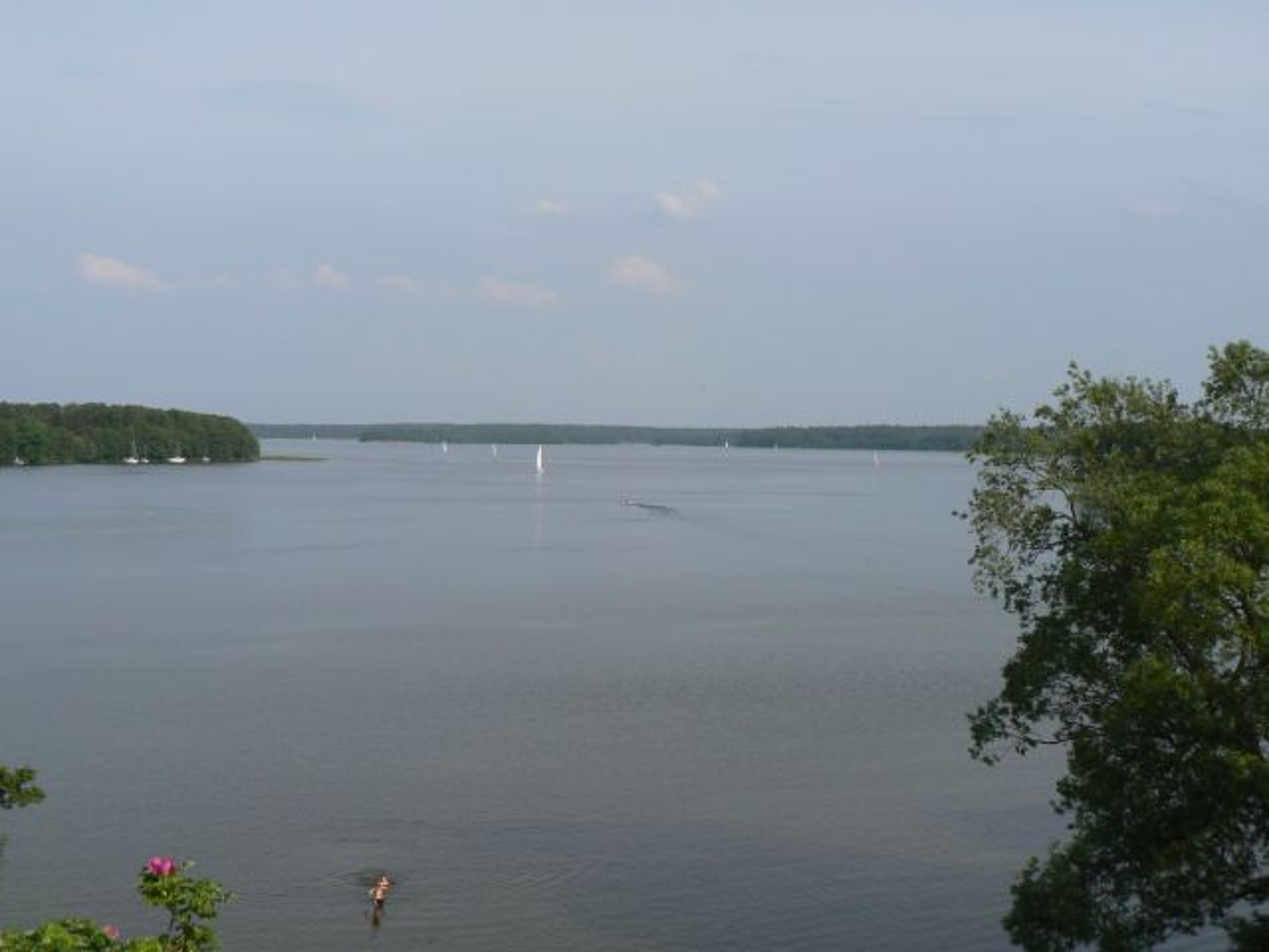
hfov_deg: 35.5
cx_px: 634
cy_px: 476
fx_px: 1980
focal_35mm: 54
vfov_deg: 27.0
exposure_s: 1/500
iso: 100
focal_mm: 8.9
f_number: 8
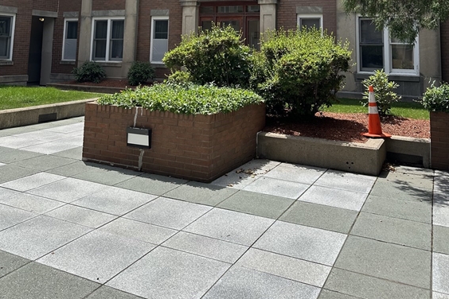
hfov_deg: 55.8
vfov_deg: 35.2
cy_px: 0
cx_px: 222
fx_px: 424
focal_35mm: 34
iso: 80
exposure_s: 1/4184
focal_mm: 6.86
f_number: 1.78
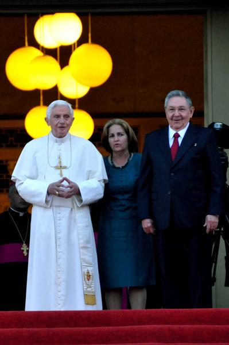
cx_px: 114
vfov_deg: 6.9
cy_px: 172
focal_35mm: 300
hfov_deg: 4.6
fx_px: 2867
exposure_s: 1/200
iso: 1600
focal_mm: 200
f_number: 5.6
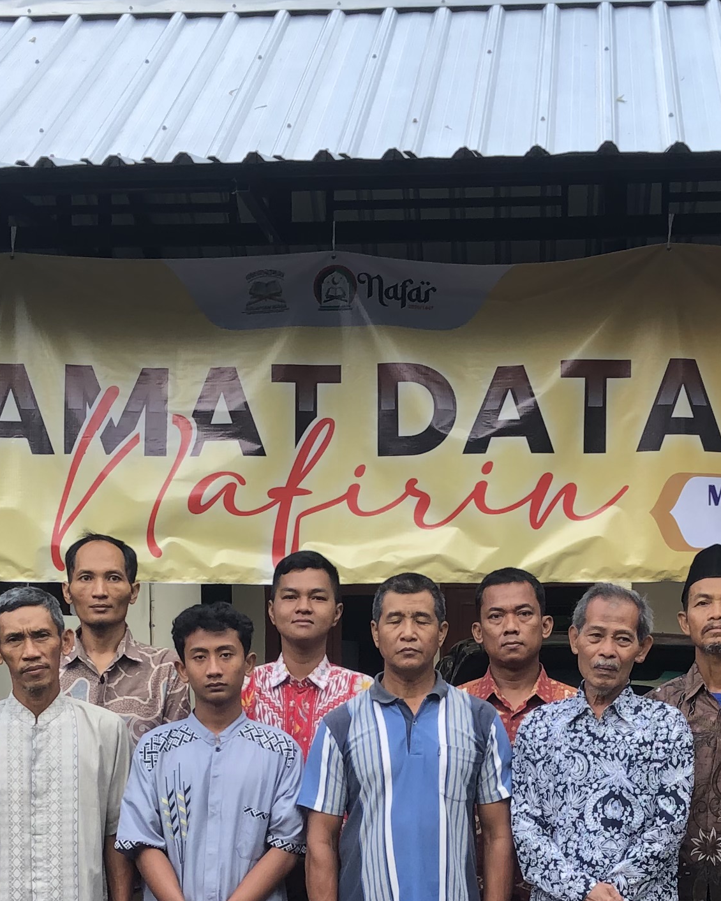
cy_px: 789
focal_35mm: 78
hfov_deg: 19.6
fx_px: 2081
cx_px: 318
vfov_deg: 23.9
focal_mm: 3.99
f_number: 1.8
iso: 40
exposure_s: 1/120
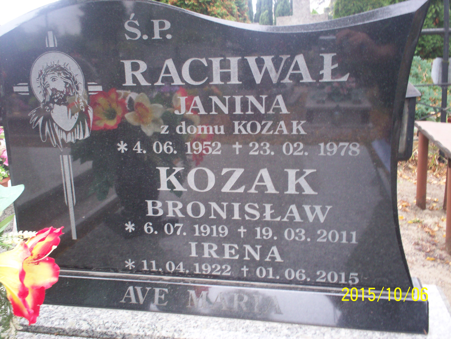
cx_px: 226
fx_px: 469
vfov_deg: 39.7
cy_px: 170
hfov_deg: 51.4
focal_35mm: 36
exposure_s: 1/15.2
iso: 140
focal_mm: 6
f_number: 4.5
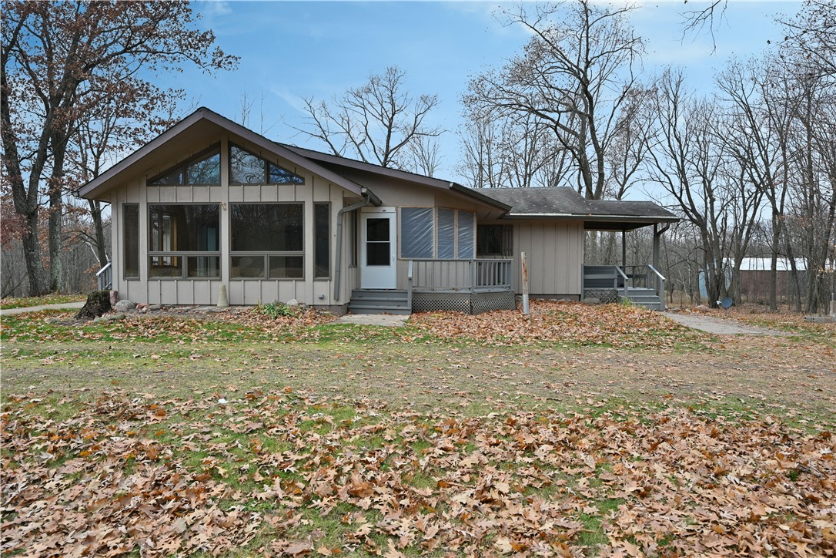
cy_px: 279
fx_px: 499
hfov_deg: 79.9
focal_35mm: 22
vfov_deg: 58.3
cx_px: 418
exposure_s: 1/200
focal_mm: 21.5
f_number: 5.6
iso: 200
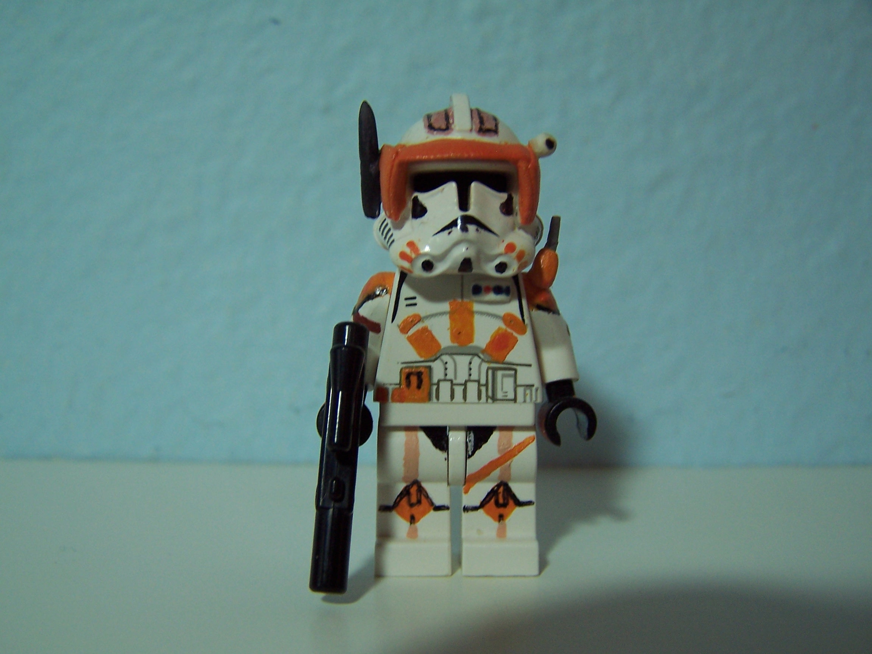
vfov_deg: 37.7
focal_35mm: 38
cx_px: 436
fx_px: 957
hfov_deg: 49.0
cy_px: 327
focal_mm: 6.3
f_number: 2.8
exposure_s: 1/30
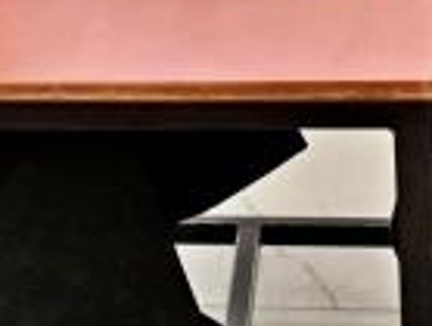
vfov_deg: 6.5
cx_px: 40
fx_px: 2653
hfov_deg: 9.3
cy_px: -567
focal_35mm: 212
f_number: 4
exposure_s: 1/400
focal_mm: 30
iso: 1000
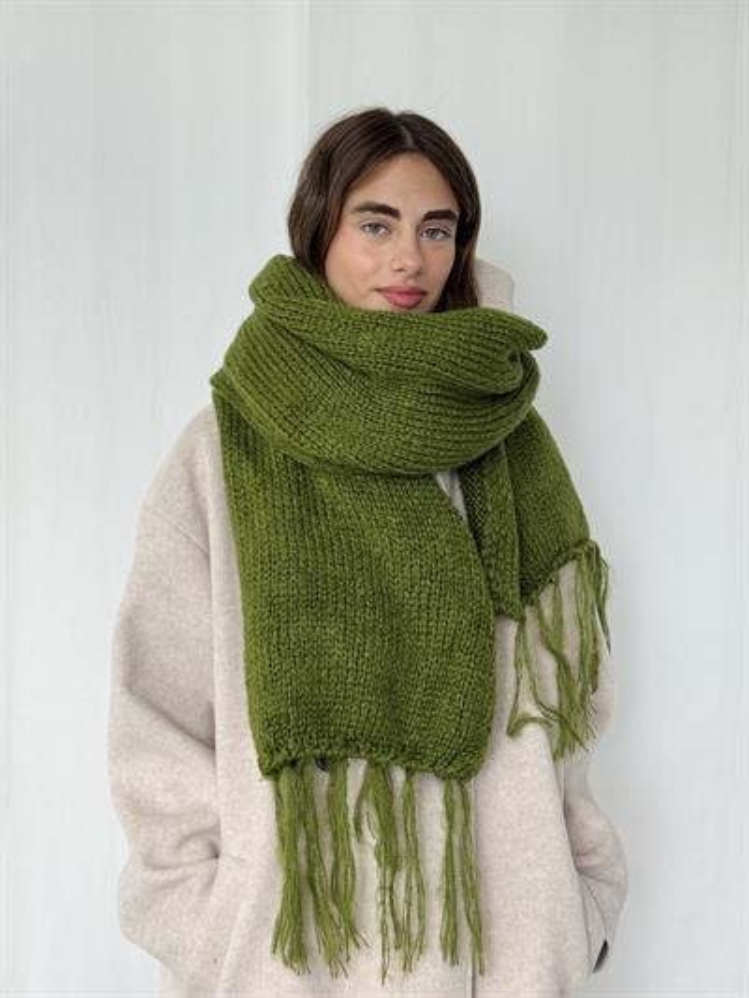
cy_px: 499
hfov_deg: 30.3
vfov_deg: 39.6
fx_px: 1384
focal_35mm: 48
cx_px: 374
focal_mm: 6.76
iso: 100
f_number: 1.78
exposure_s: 1/111
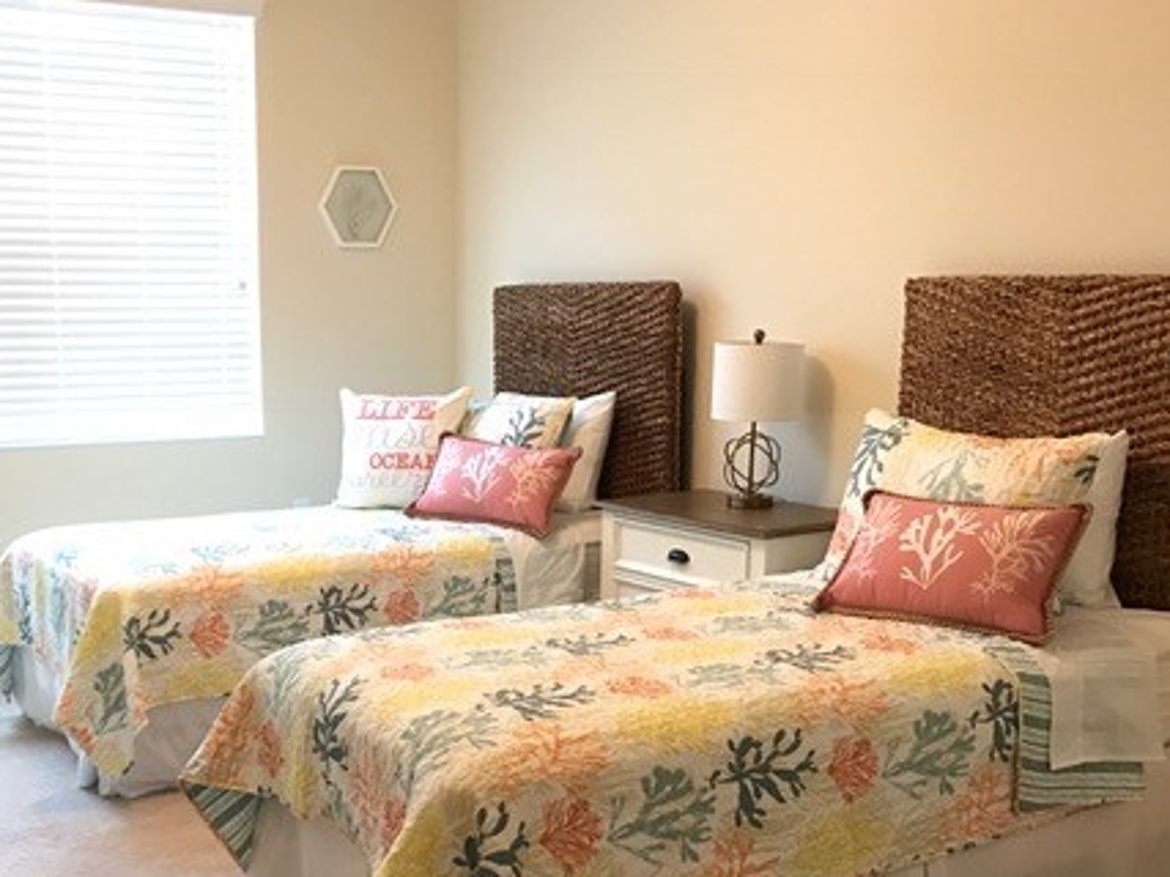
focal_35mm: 42
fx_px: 1419
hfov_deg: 44.3
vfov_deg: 33.8
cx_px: 406
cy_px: 628
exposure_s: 1/15
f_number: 1.8
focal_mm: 3.99
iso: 64
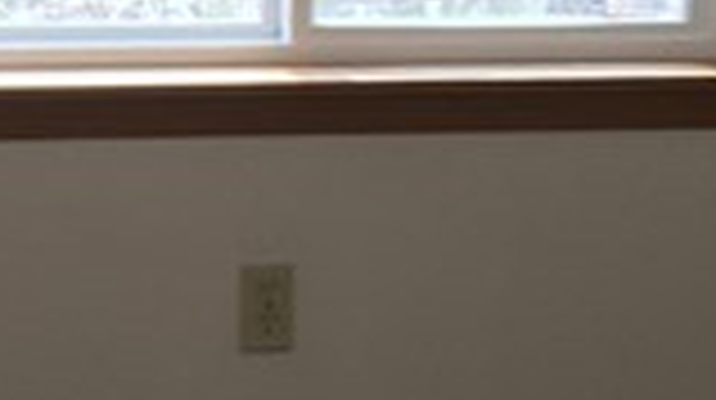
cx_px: -315
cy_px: -234
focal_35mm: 204
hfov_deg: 10.3
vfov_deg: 5.9
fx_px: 3868
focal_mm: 4.15
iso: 25
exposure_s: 1/60
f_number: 2.2
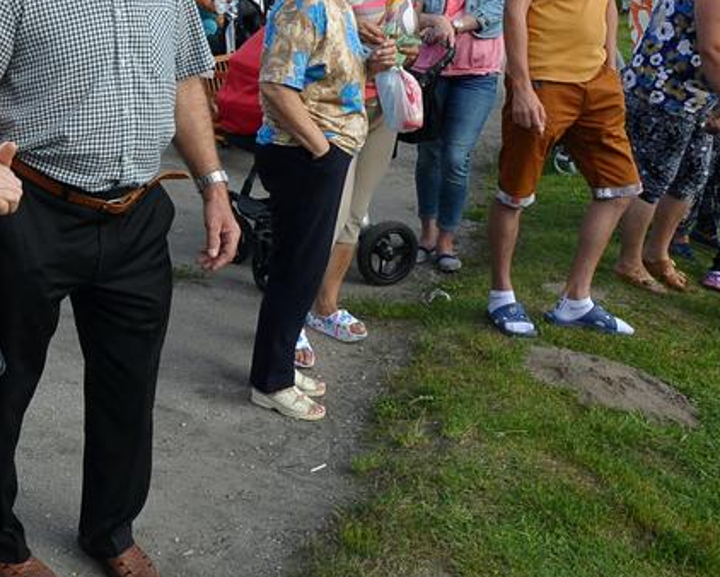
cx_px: 39
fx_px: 1087
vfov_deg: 29.5
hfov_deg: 34.1
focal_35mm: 51
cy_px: 194
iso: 800
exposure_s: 1/500
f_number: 11
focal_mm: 18
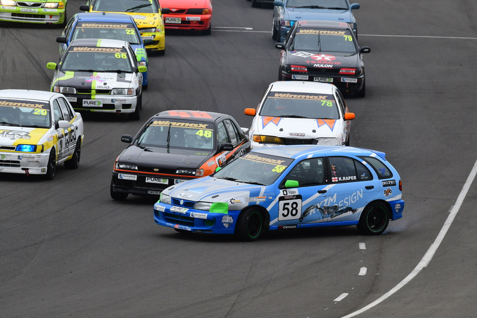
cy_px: 159
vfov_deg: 2.5
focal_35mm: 540
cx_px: 238
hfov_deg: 3.8
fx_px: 7157
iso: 640
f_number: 10
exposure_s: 1/640
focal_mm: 360
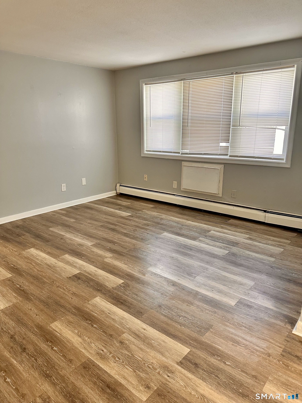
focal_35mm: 24
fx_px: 279
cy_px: 202
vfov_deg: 71.6
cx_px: 151
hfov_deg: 56.8
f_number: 1.78
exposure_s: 1/60
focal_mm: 6.86
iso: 200
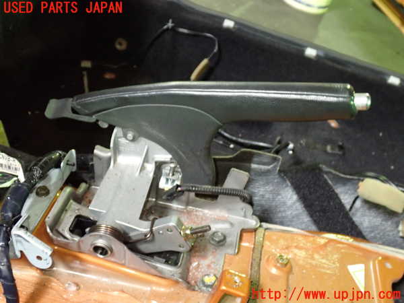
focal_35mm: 41
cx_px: 202
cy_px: 152
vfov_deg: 35.1
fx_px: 479
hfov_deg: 45.8
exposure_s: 1/20
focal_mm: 7.31
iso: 800
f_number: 2.8
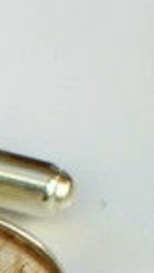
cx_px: -232
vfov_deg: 7.2
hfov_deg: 4.0
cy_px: 298
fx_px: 2164
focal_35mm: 299
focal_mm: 15
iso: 50
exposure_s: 1/23.2
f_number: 7.6
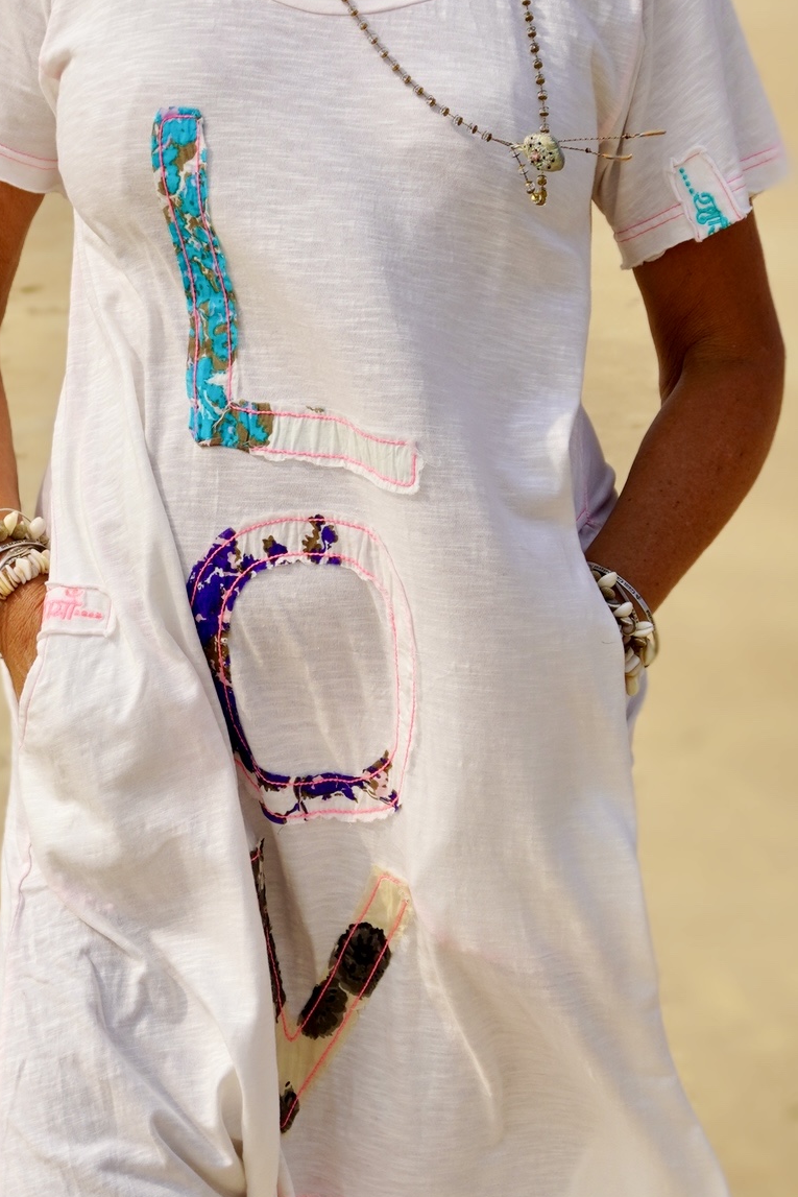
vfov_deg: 21.0
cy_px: 642
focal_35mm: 97
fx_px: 3228
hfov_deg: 14.1
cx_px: 375
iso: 100
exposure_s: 1/1600
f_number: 5.6
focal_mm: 29
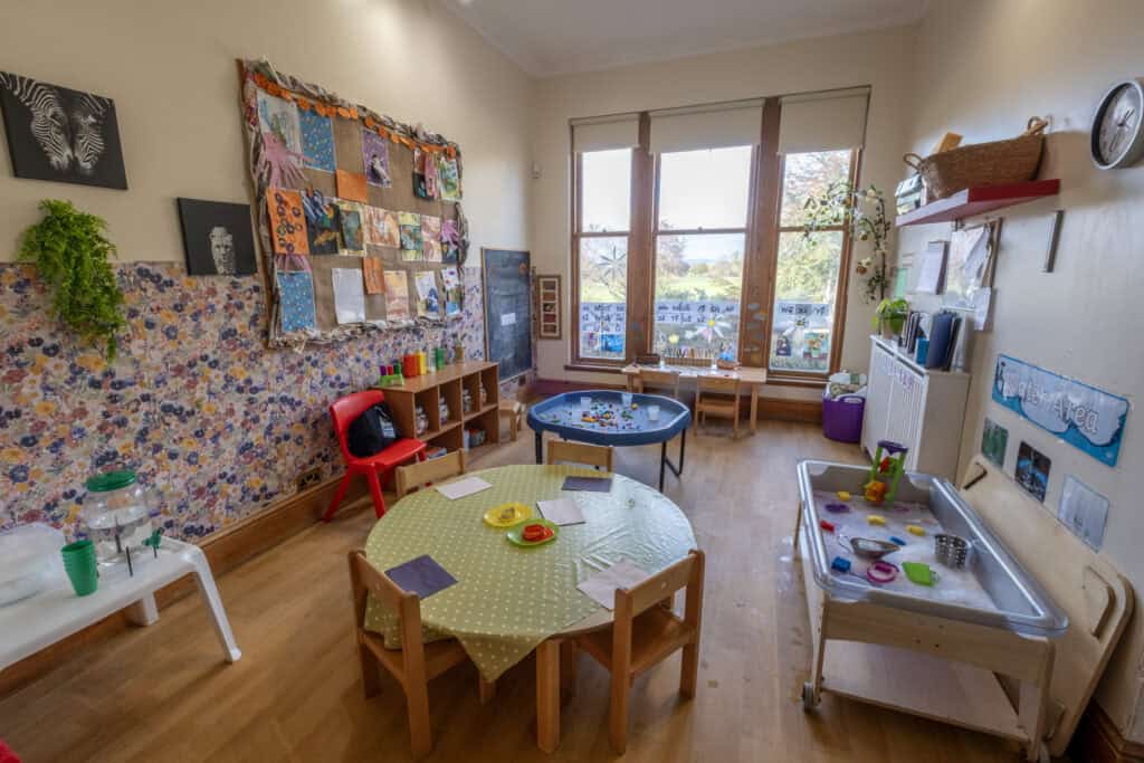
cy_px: 382
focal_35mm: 15
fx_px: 477
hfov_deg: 100.4
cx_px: 572
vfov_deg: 77.3
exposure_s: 1/13
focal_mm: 10
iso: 125
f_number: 10
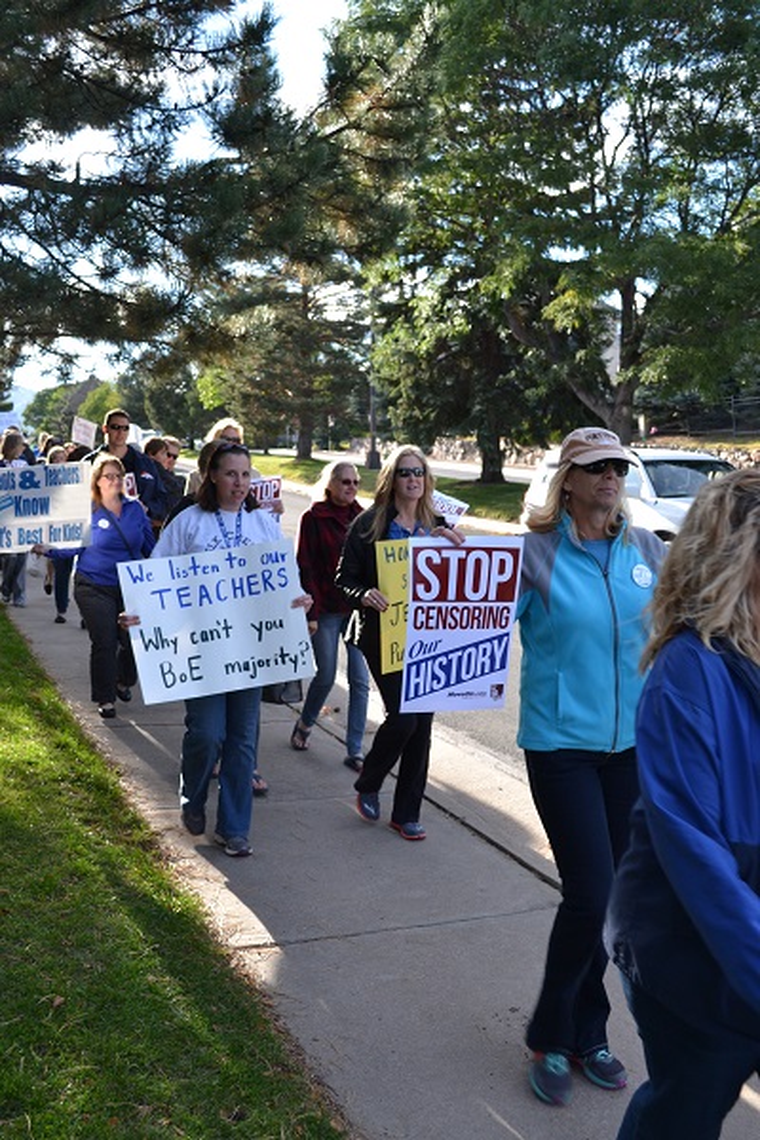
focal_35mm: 36
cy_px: 570
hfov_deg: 36.9
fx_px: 1140
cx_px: 380
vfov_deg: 53.1
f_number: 5.6
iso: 140
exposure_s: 1/125
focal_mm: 24
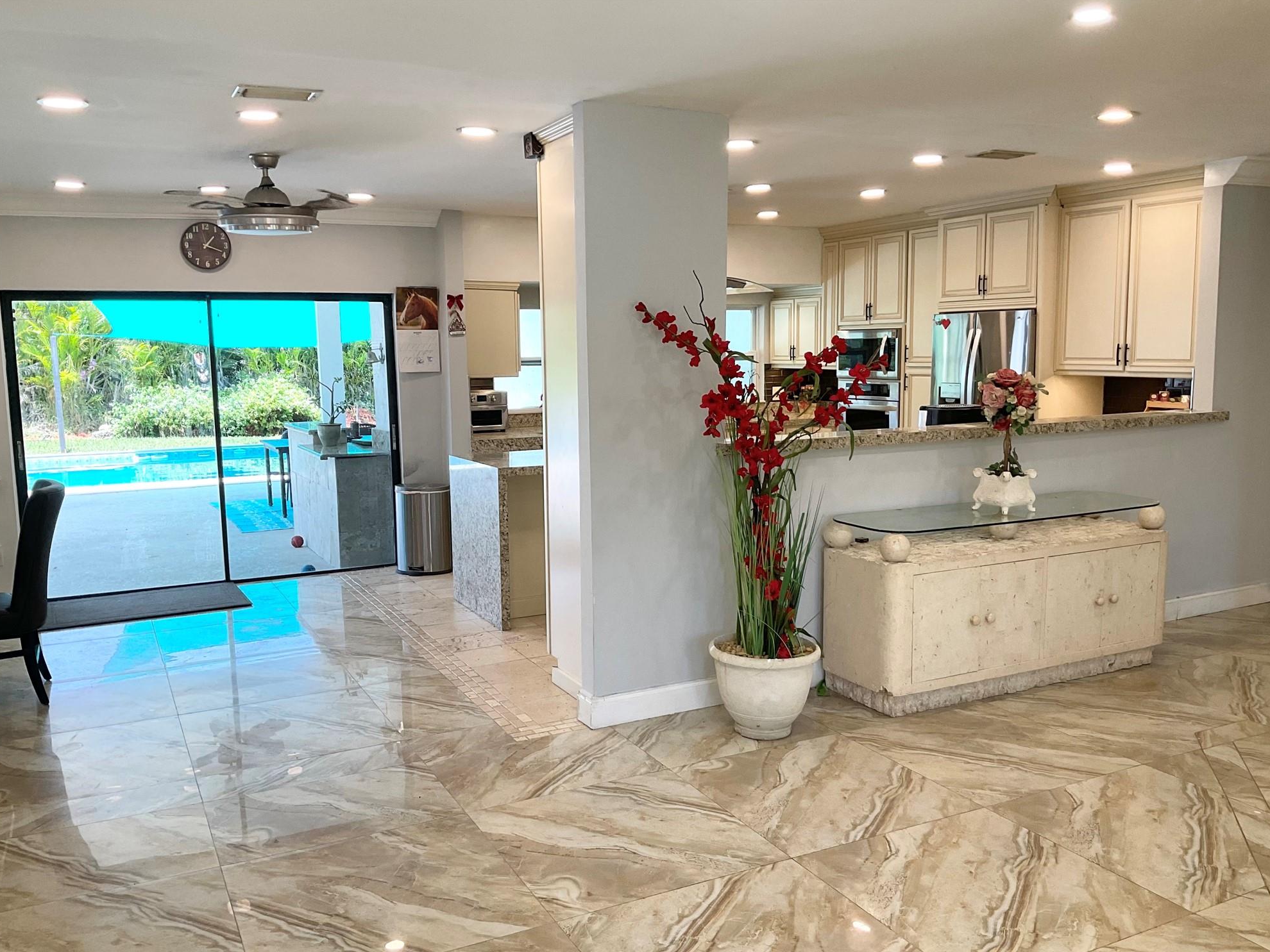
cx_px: 628
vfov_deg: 46.8
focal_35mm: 30
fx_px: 1101
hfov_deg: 60.0
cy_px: 490
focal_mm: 3
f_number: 1.8
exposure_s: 1/120
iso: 40
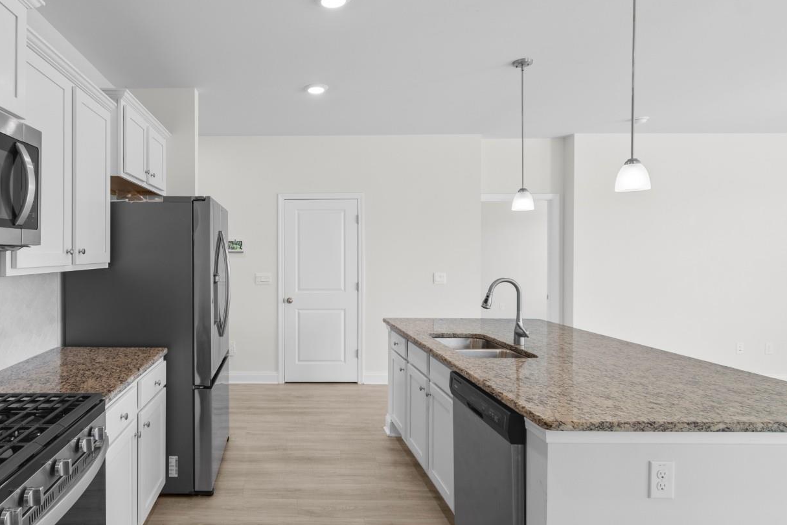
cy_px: 248
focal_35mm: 20
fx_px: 437
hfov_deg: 81.6
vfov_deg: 61.9
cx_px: 274
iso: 100
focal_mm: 10
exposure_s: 1/3
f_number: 4.5
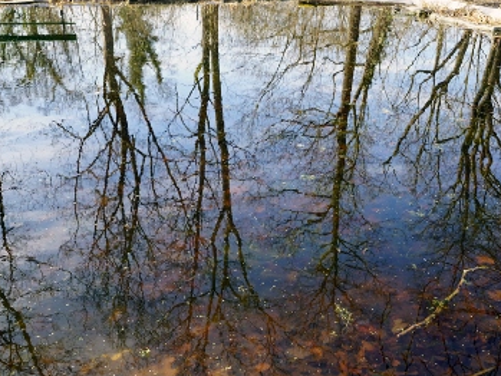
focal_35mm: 43
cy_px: 190
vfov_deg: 33.6
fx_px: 623
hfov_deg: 43.8
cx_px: 250
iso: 100
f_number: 5.6
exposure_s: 1/80
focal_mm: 26
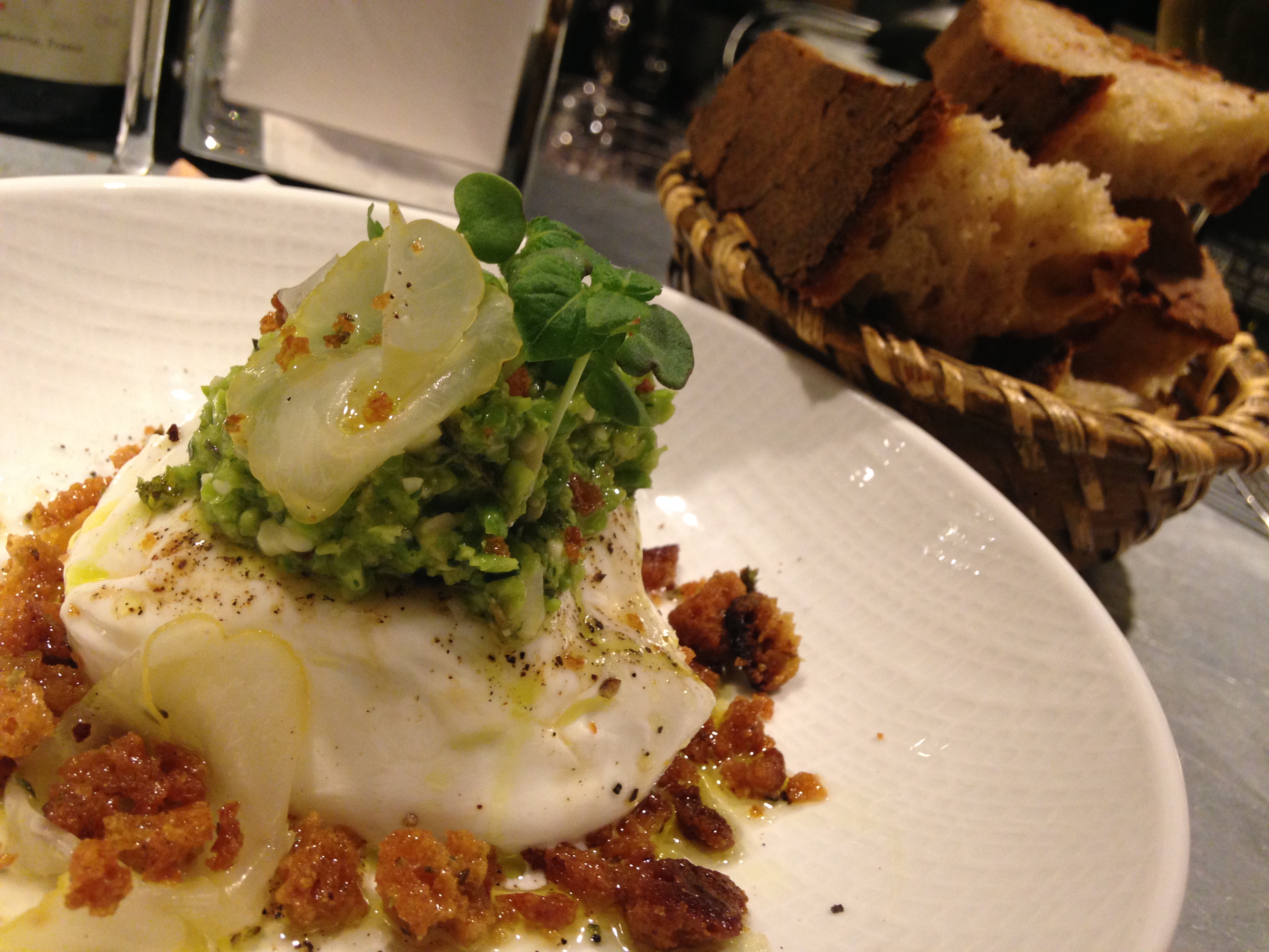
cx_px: 634
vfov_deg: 42.9
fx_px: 1210
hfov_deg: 55.4
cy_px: 476
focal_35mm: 33
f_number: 2.4
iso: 160
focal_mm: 4.12
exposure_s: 1/20
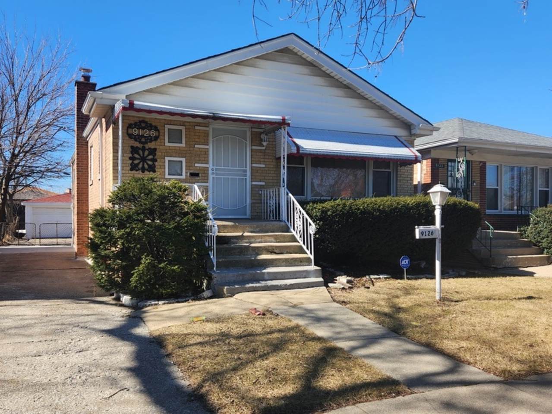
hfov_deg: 73.9
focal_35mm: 23
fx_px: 367
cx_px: 276
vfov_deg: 58.9
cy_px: 207
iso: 20
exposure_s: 1/986
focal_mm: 5.4
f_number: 1.8
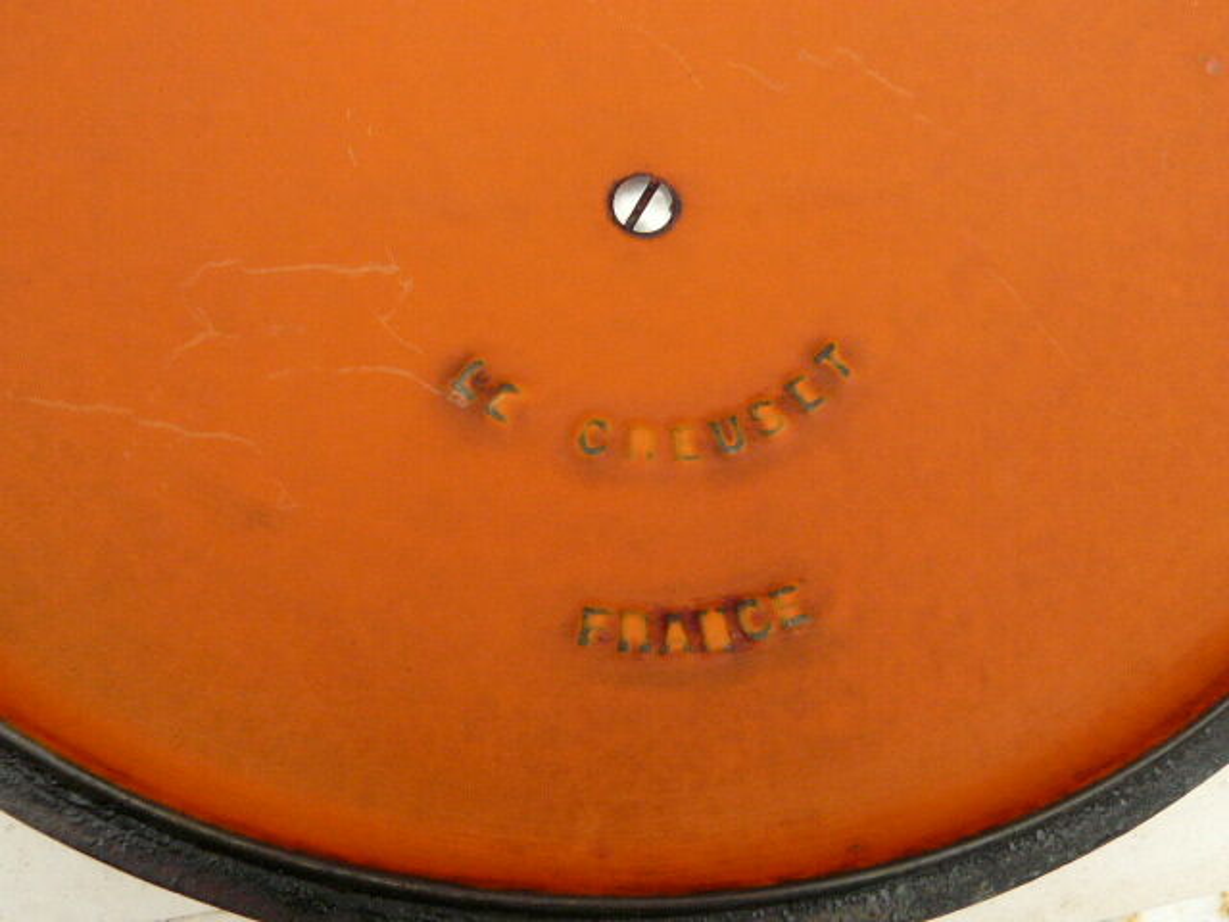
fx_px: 1136
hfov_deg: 56.8
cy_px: 461
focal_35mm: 32
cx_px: 614
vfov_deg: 44.2
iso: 400
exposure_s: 1/30
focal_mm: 4.6
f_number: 8
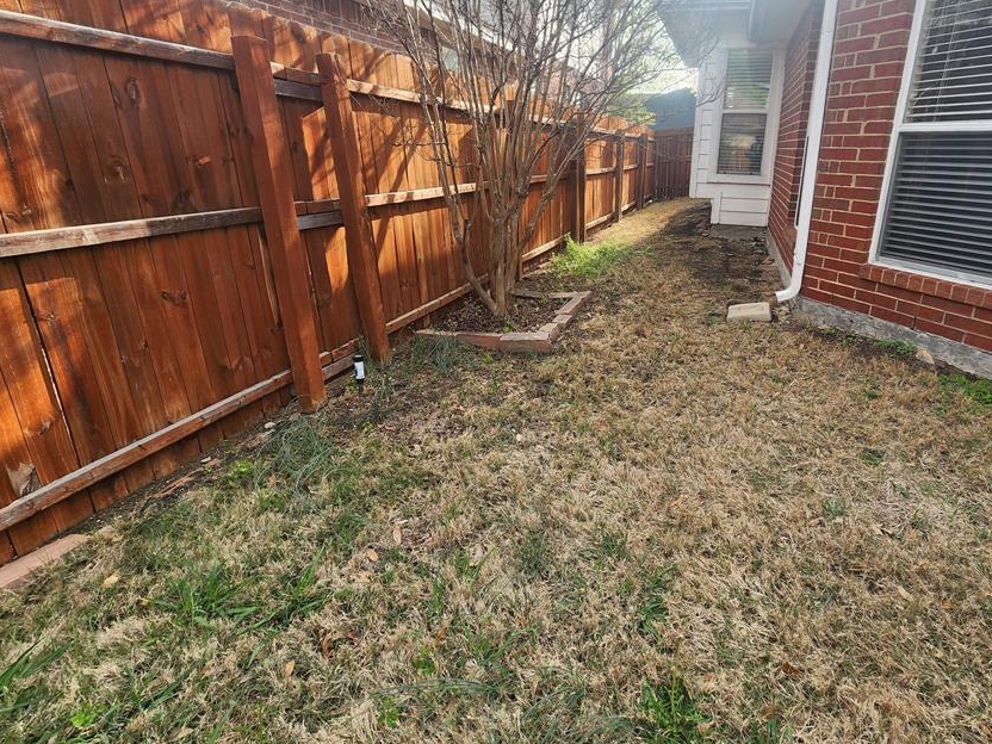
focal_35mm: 16
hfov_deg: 93.4
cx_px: 589
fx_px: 459
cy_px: 298
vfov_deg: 77.2
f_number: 2.2
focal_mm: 2.2
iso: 50
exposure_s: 1/288
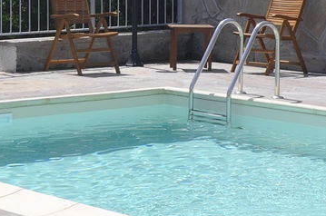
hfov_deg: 14.6
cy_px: 59
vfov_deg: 9.7
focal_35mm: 140
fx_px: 1268
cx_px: 93
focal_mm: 21
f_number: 10
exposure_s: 1/400
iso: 200
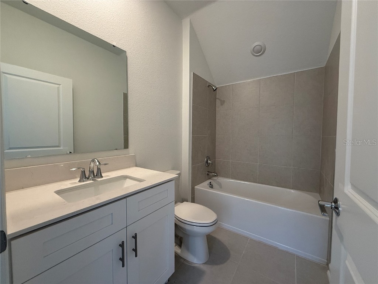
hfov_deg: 102.1
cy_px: 142
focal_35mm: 14
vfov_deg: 85.7
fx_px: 153
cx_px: 189
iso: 250
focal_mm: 2.22
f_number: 2.2
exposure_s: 1/120
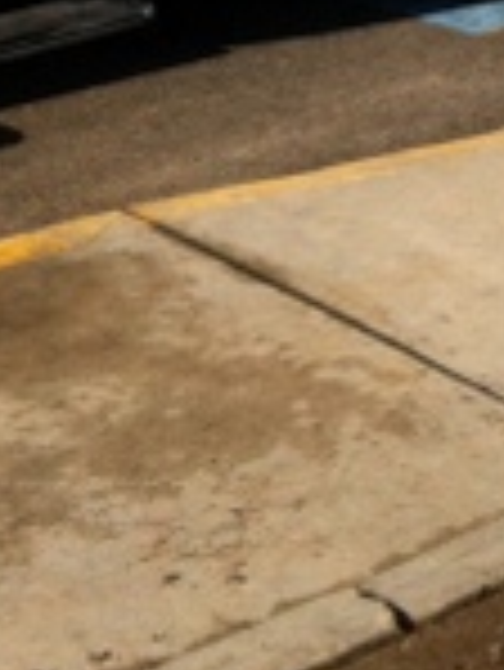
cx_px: 513
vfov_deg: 12.0
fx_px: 2908
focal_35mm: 150
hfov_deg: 9.8
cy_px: -567
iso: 80
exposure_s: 1/1885
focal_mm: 3.85
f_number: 2.8
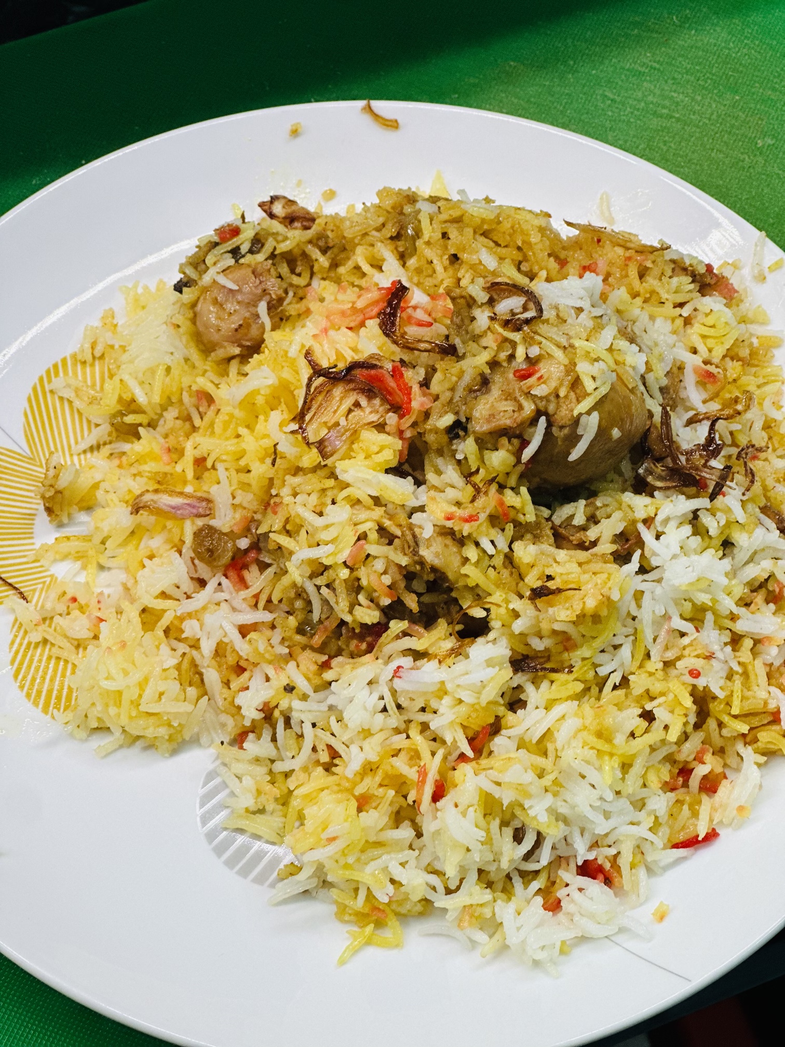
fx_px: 2328
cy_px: 524
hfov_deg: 19.1
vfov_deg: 25.3
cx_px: 392
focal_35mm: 77
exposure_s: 1/100
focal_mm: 9
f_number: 2.8
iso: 200
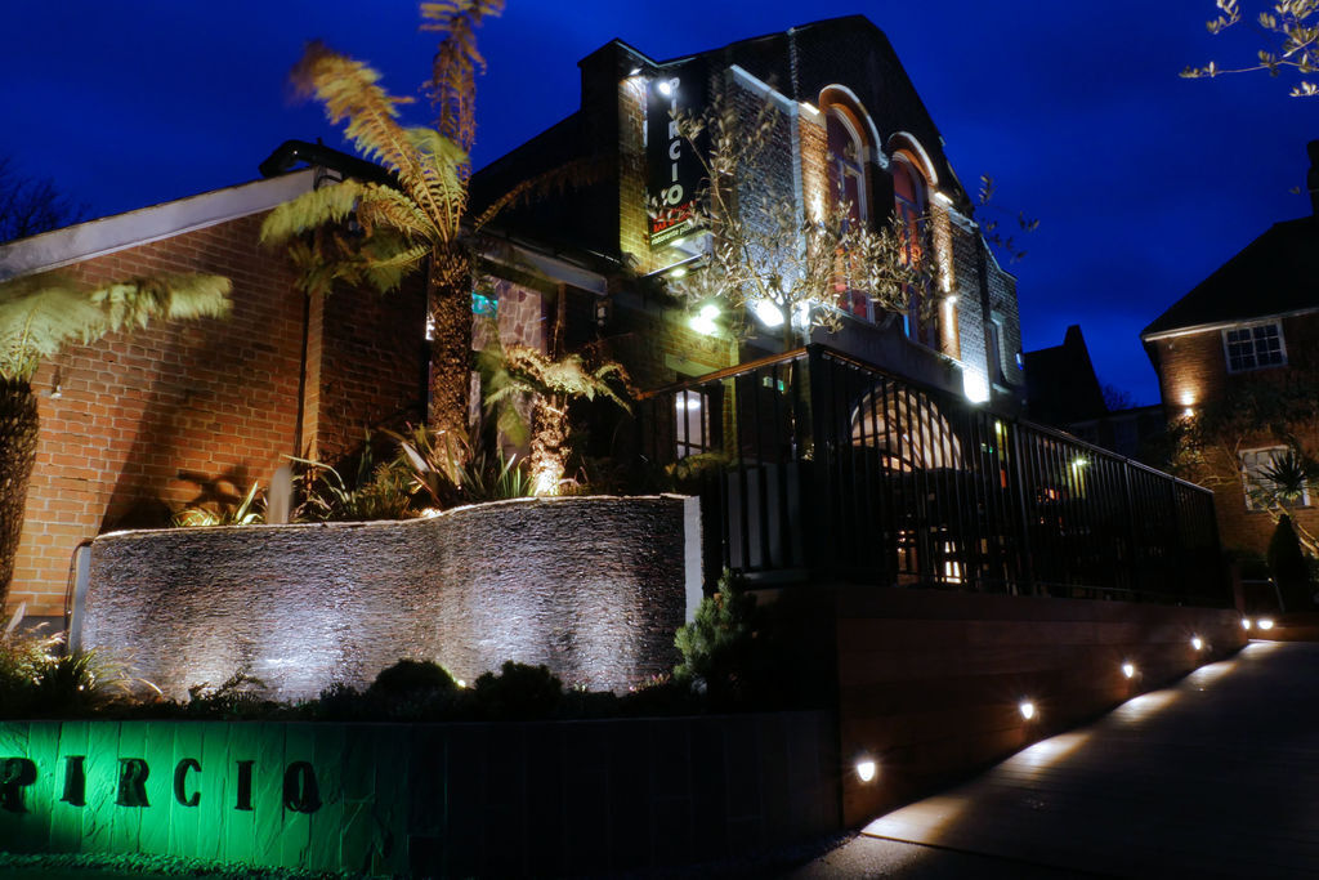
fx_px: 879
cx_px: 660
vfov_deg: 53.1
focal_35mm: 24
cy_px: 440
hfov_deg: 73.7
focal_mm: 12
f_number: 22
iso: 800
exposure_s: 4
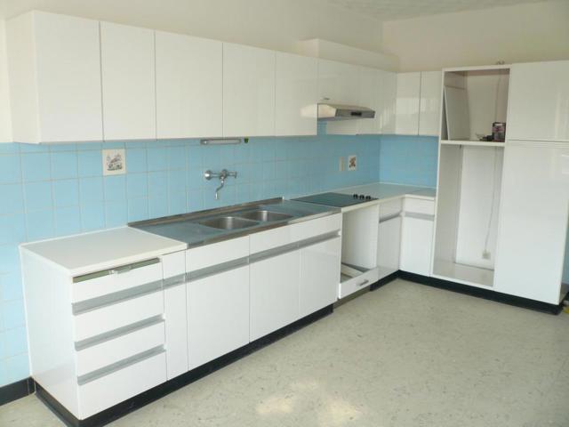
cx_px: 284
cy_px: 214
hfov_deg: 63.4
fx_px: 460
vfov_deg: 49.7
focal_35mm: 28
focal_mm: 4.6
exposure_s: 1/60
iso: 100
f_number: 2.8
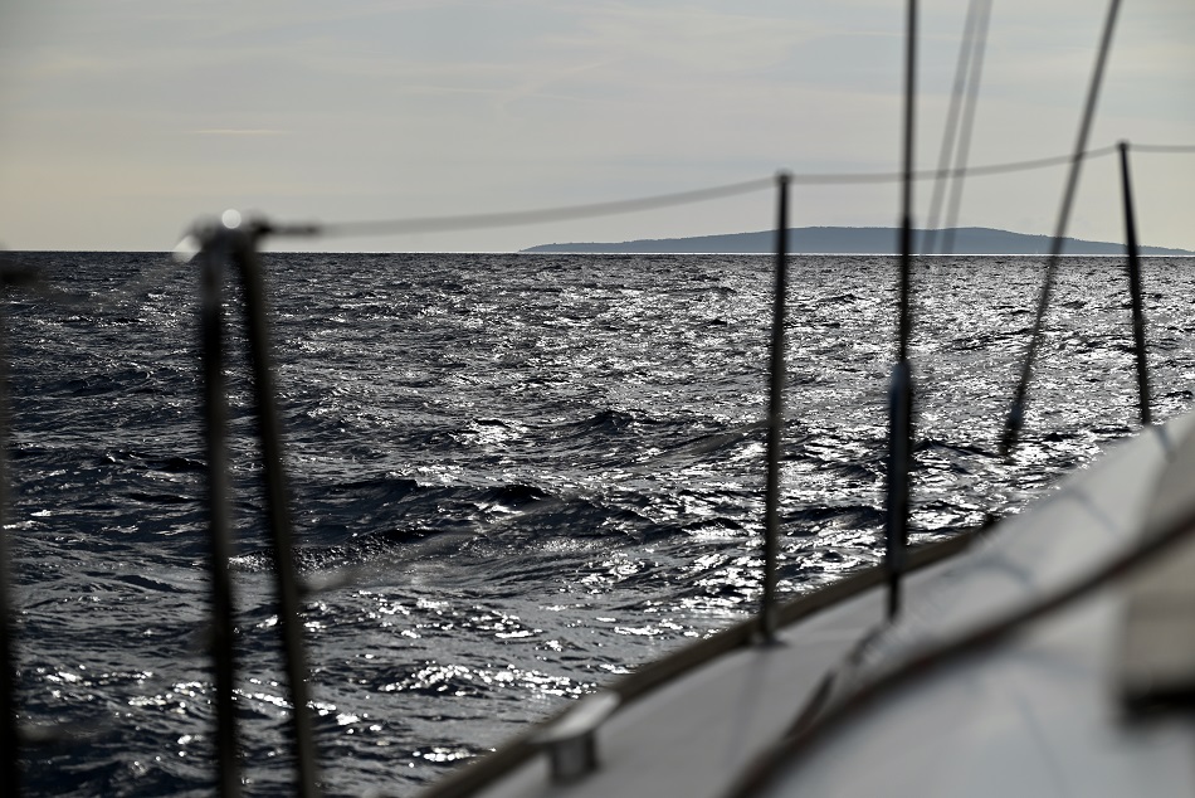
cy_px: 399
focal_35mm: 125
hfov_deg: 16.4
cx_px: 598
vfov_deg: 11.0
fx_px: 4150
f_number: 8
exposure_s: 1/1000
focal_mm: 125
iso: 100
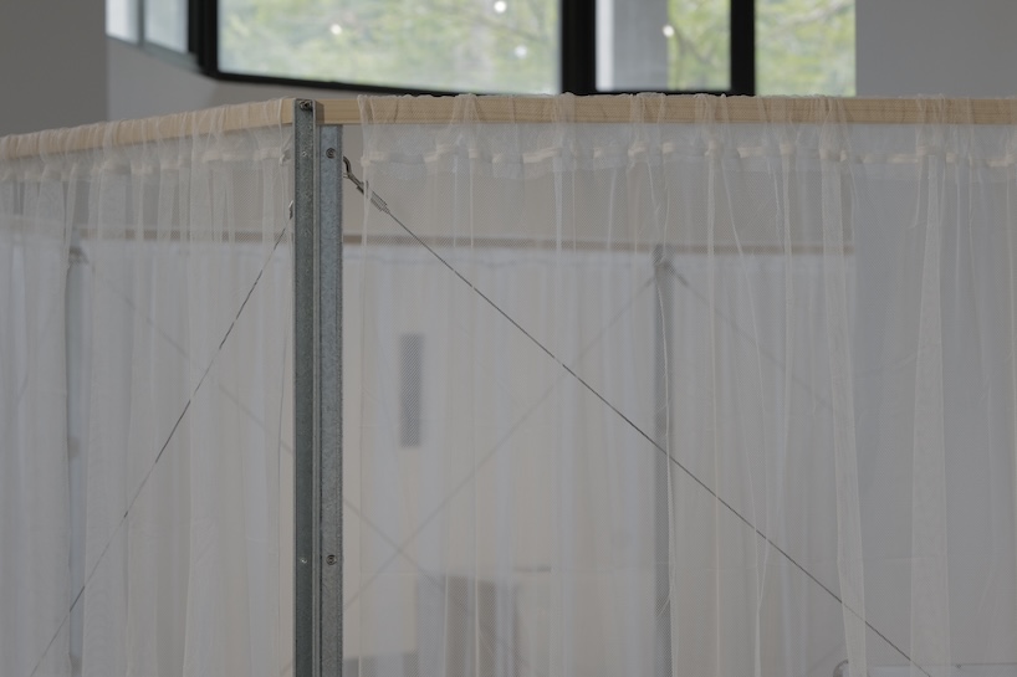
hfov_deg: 23.9
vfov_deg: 16.1
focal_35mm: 85
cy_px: 338
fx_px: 2401
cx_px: 508
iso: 800
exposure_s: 1/160
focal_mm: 85
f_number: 8
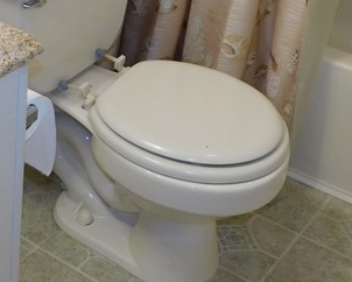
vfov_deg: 20.1
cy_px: 84
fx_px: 792
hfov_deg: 23.9
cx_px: -3
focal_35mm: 76
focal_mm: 4
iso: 125
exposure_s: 1/40
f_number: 3
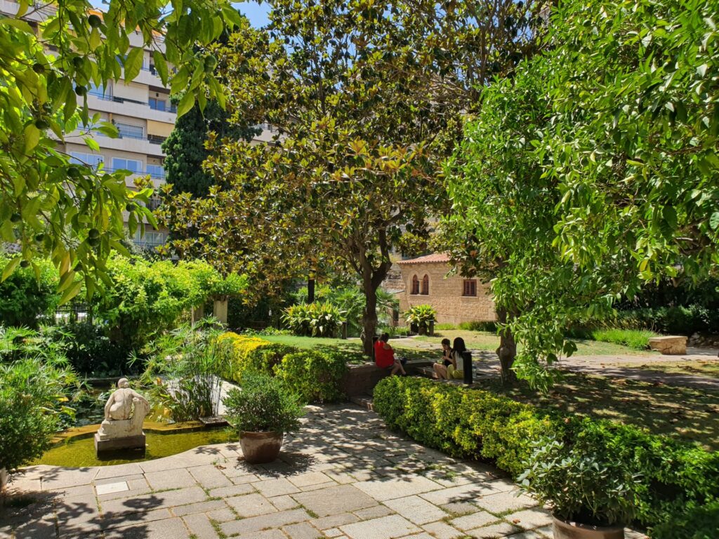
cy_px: 270
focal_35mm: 26
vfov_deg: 53.1
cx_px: 360
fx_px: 540
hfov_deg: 67.3
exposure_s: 1/890
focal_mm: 4.3
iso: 50
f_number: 2.4
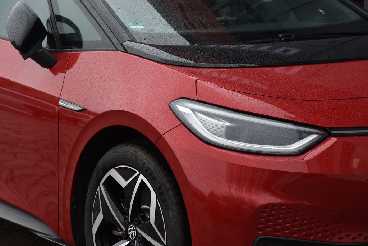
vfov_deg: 11.4
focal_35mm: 120
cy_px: 123
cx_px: 184
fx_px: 1227
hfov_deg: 17.1
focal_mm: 120
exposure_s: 1/160
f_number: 6.3
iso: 500
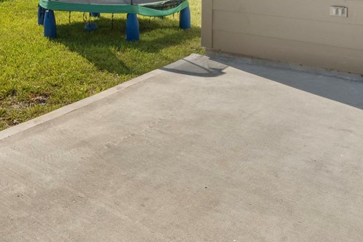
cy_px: -50
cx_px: 118
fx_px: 413
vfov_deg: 28.4
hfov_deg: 46.6
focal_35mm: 41
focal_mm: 14
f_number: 9
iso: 800
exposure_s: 1/60
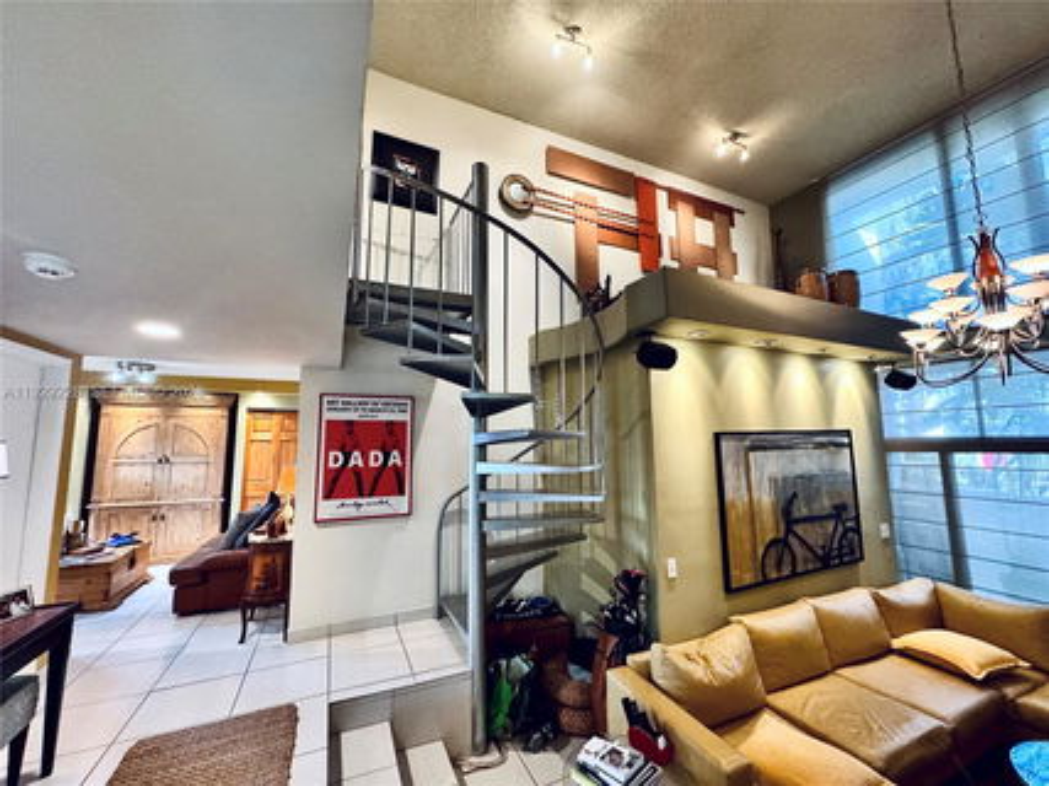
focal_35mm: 14
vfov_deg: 85.6
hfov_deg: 102.1
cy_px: 393
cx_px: 524
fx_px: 424
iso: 800
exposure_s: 1/60
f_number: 2.2
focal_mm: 2.22
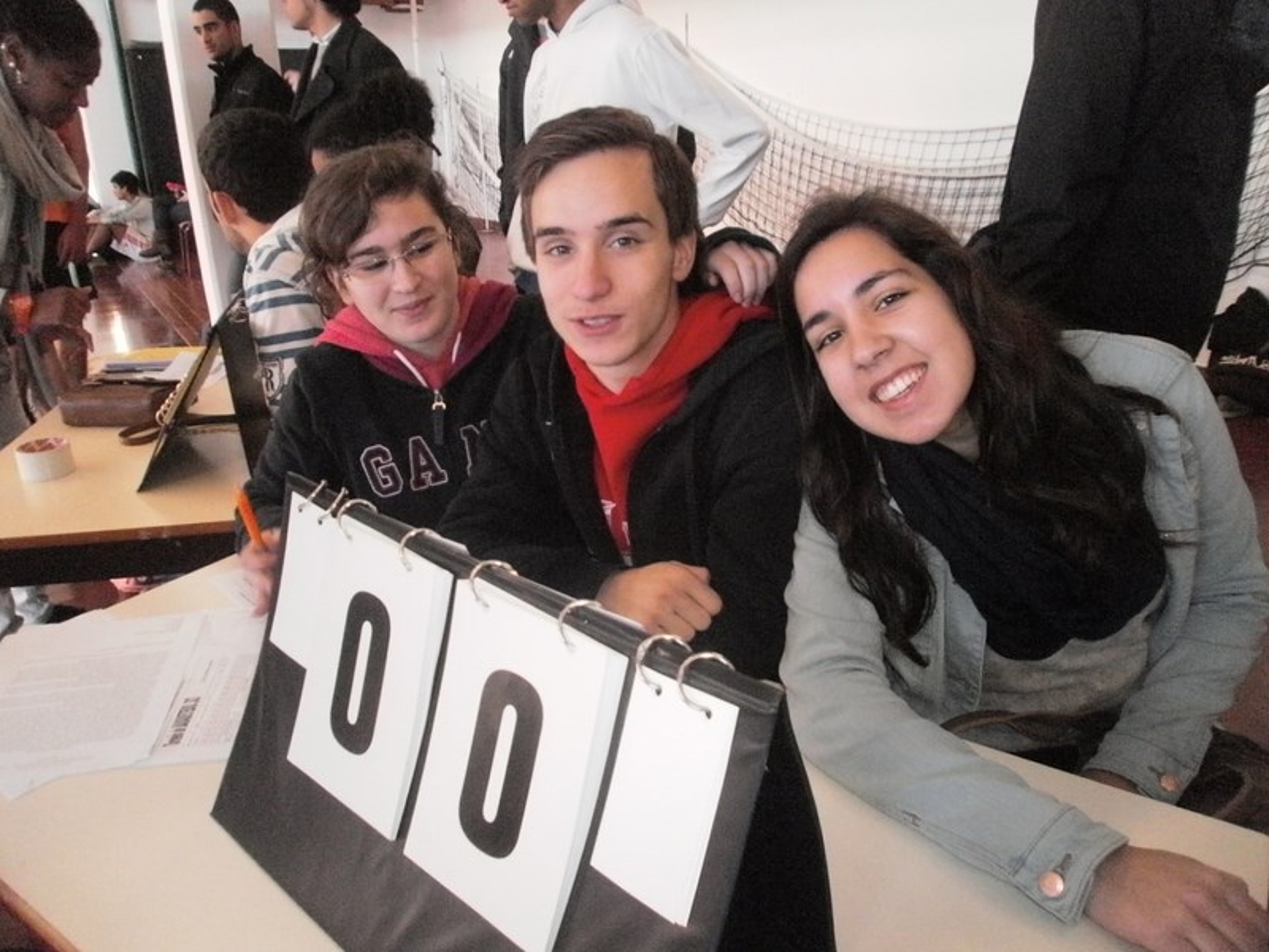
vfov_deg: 53.1
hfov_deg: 67.3
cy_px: 476
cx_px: 634
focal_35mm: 26
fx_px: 953
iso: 800
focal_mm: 4.65
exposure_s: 1/125
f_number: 2.6
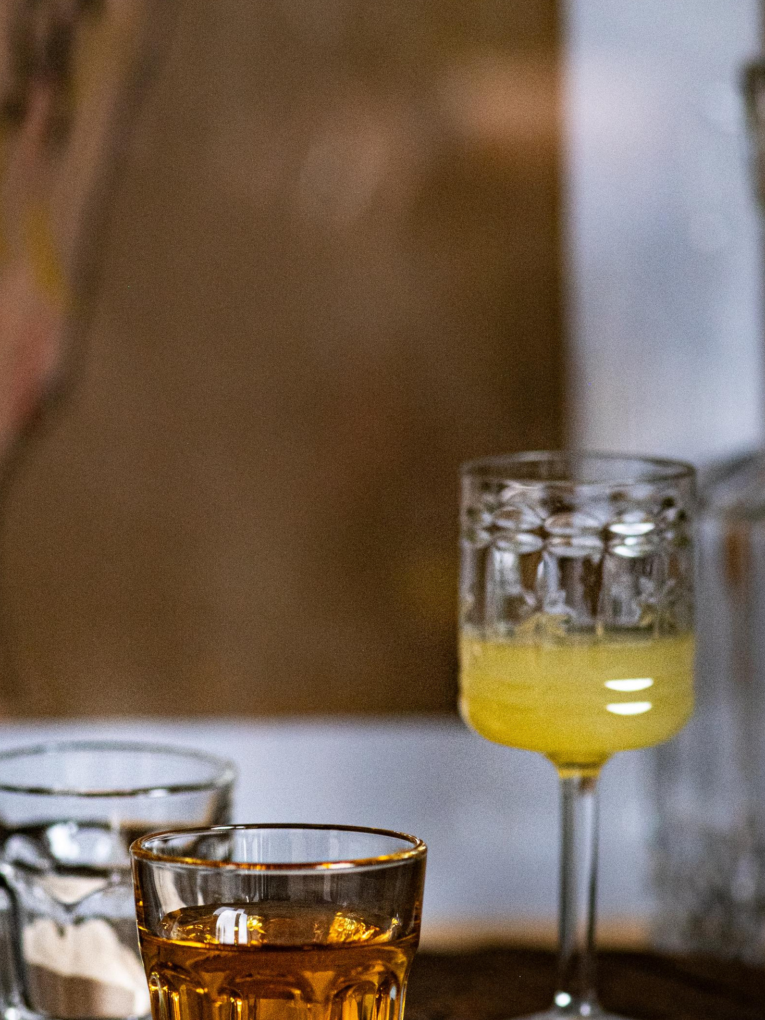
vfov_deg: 10.0
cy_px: 526
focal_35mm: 198
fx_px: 5836
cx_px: 201
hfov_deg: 7.5
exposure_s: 1/80
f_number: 5.6
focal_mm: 105
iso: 640
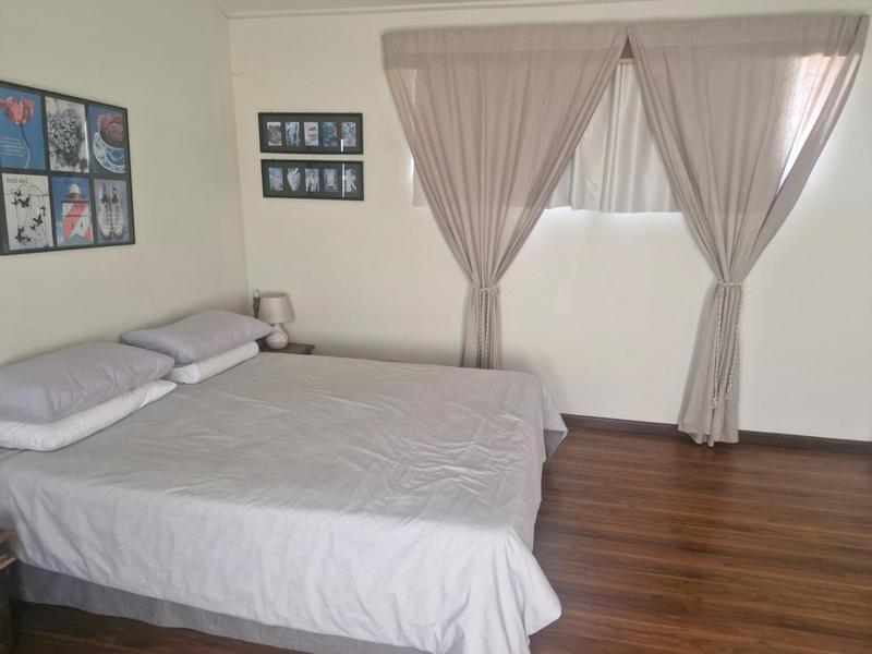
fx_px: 579
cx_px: 436
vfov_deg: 58.9
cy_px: 327
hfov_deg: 73.9
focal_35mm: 23
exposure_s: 1/100
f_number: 1.8
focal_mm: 5.54
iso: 800
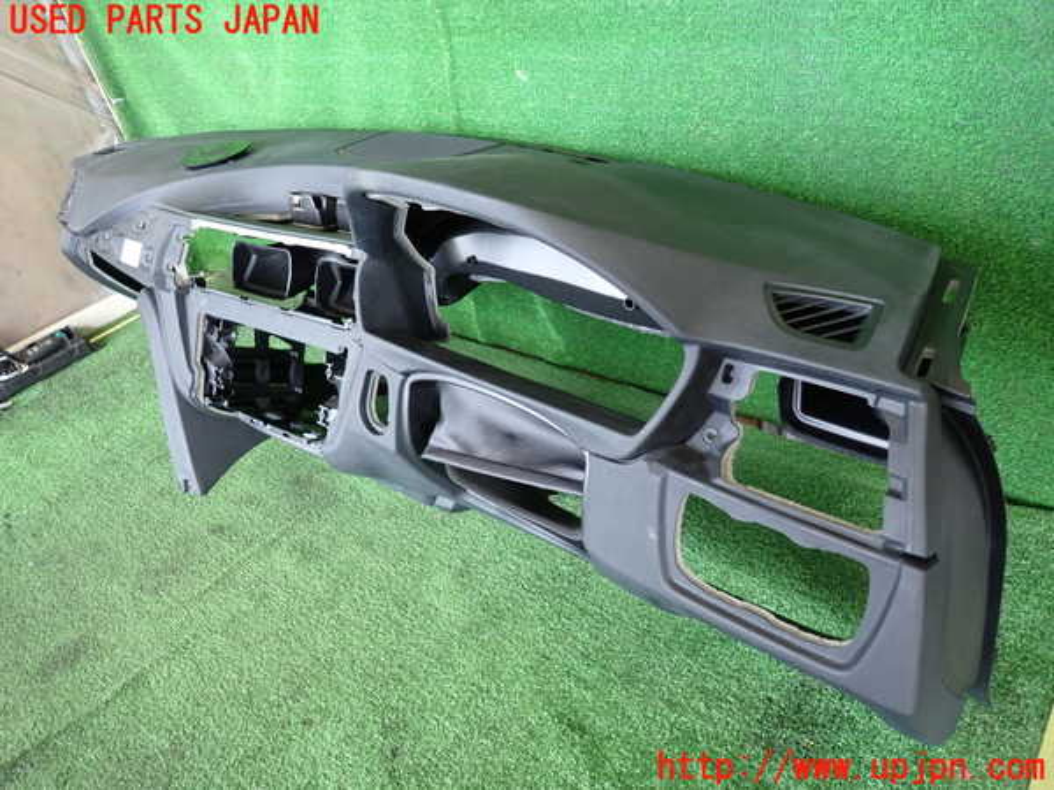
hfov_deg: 69.4
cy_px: 395
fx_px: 761
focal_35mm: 25
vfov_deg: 54.9
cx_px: 527
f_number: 2
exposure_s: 1/60
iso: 200
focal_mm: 4.5
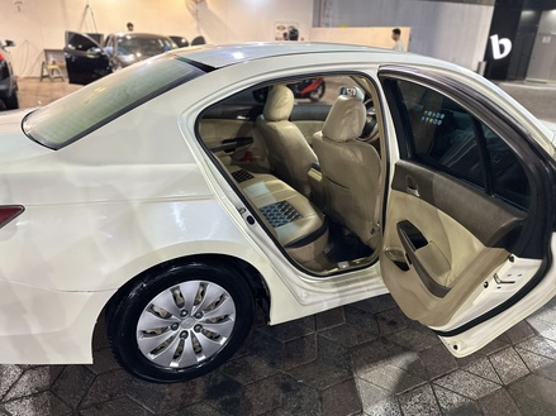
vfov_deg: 54.9
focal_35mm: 25
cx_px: 268
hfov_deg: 69.4
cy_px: 213
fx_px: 401
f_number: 1.78
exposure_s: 1/60
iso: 640
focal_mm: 6.86
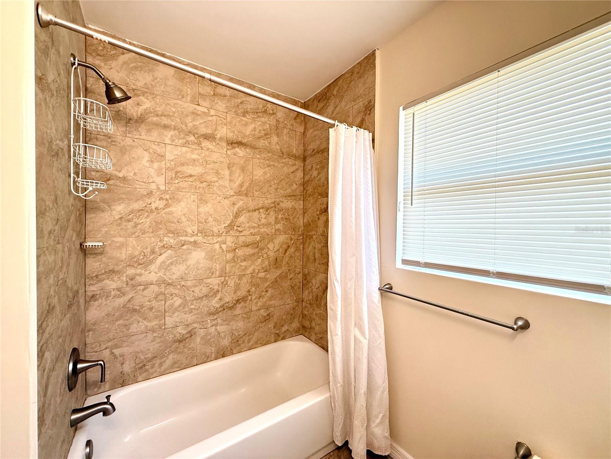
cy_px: 230
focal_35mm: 14
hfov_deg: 102.1
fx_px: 247
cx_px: 306
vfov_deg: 85.7
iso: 125
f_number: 2.2
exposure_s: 1/120
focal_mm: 2.22
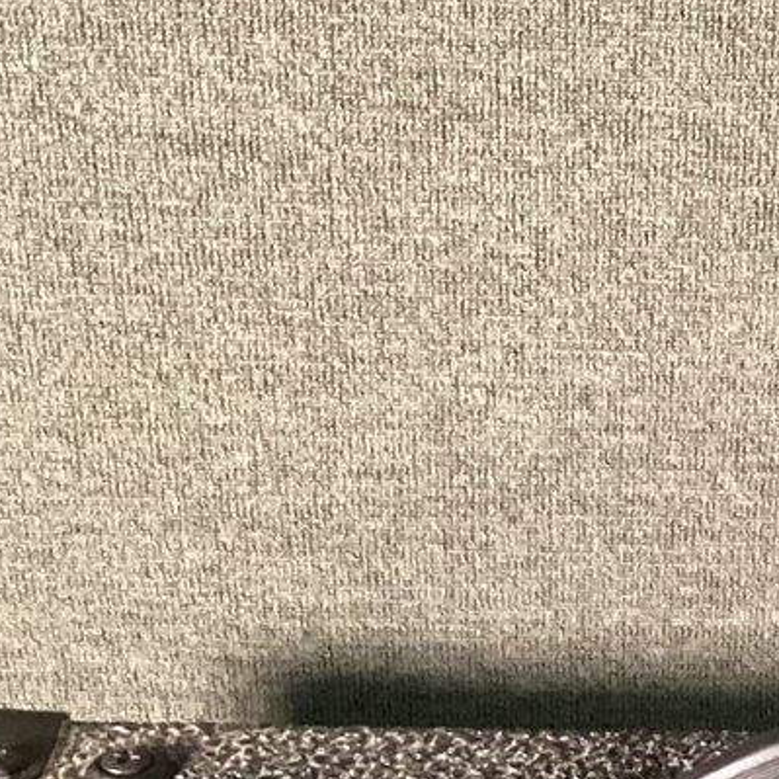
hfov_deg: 16.2
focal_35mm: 104
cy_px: 991
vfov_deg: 15.9
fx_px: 2648
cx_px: 856
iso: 400
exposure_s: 1/30
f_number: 2.4
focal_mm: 3.3
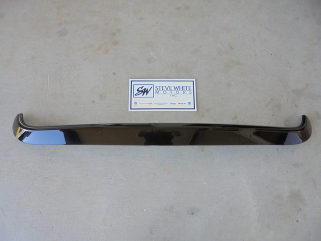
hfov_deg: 67.3
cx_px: 160
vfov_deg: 53.1
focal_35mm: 26
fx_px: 241
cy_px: 120
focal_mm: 4.6
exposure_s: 1/30
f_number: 3.5
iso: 100
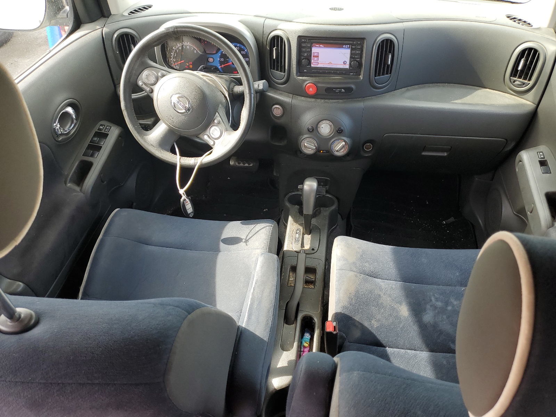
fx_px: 418
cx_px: 278
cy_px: 208
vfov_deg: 53.1
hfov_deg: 67.3
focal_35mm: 26
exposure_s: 1/132
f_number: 1.5
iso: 50
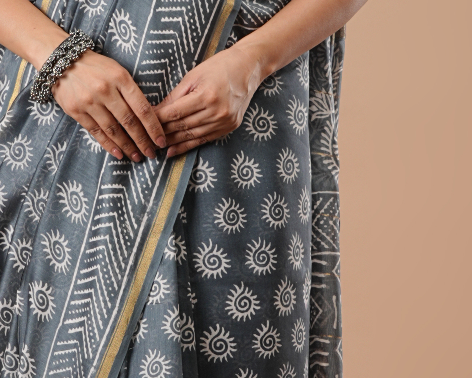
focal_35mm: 249
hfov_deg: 7.8
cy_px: 163
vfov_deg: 6.2
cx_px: 144
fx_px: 3478
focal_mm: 50
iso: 160
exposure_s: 1/125
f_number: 9
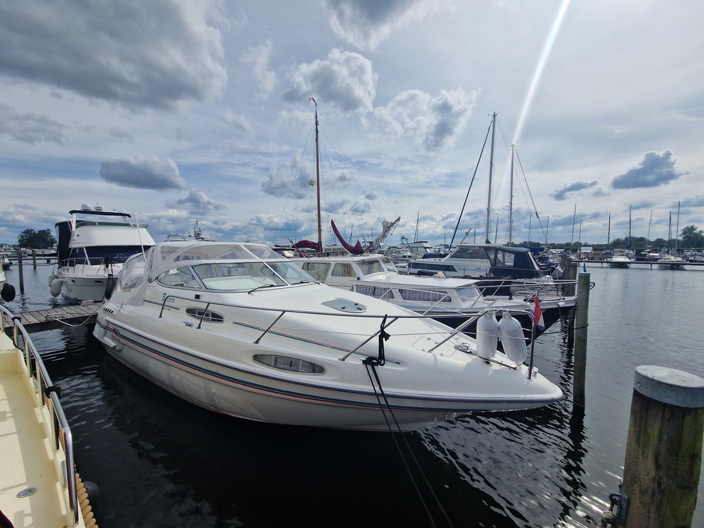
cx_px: 352
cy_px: 264
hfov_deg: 106.2
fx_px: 264
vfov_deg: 89.9
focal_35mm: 13
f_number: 2.2
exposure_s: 1/6672
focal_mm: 2.2
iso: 50
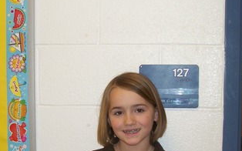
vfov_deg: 18.7
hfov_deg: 29.8
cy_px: 112
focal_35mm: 69
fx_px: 455
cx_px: 106
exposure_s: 1/30
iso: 80
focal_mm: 5.7
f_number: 2.9
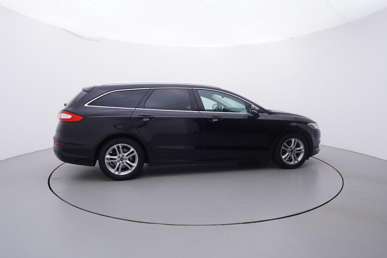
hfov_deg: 77.3
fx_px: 242
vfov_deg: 56.2
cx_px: 194
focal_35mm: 22
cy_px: 129
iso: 200
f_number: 5
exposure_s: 1/80
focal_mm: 15
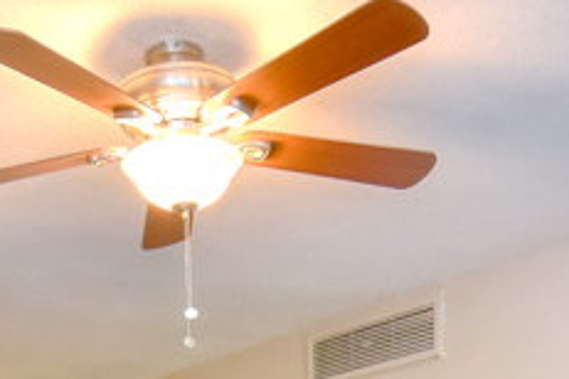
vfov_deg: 17.3
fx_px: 1027
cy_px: 674
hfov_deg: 30.7
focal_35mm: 65
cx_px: 180
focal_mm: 10
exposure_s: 1/60
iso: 1100
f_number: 4.5
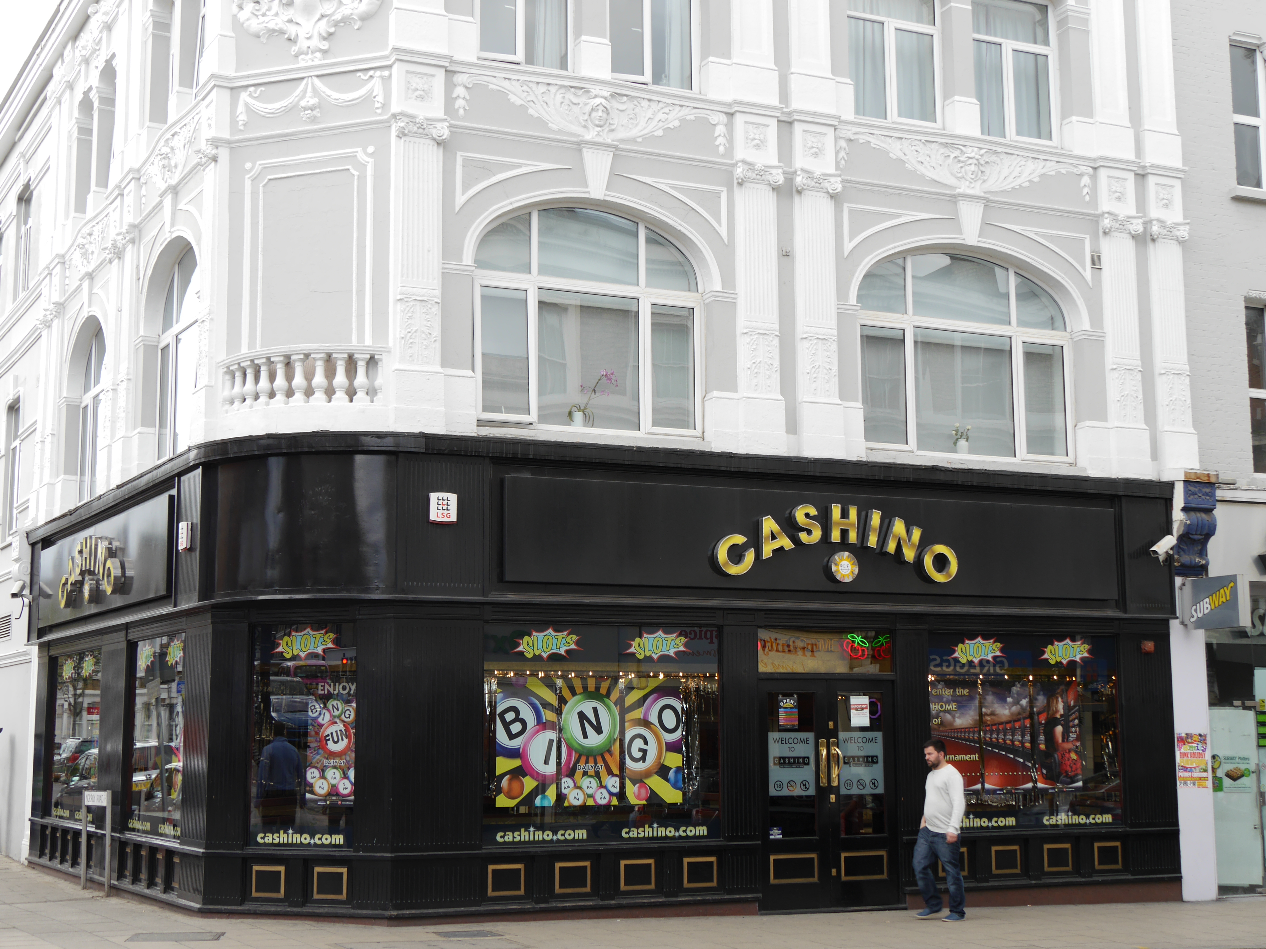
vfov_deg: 30.3
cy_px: 474
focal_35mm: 48
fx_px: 1755
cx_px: 633
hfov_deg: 39.7
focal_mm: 24
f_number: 5
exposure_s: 1/160
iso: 160
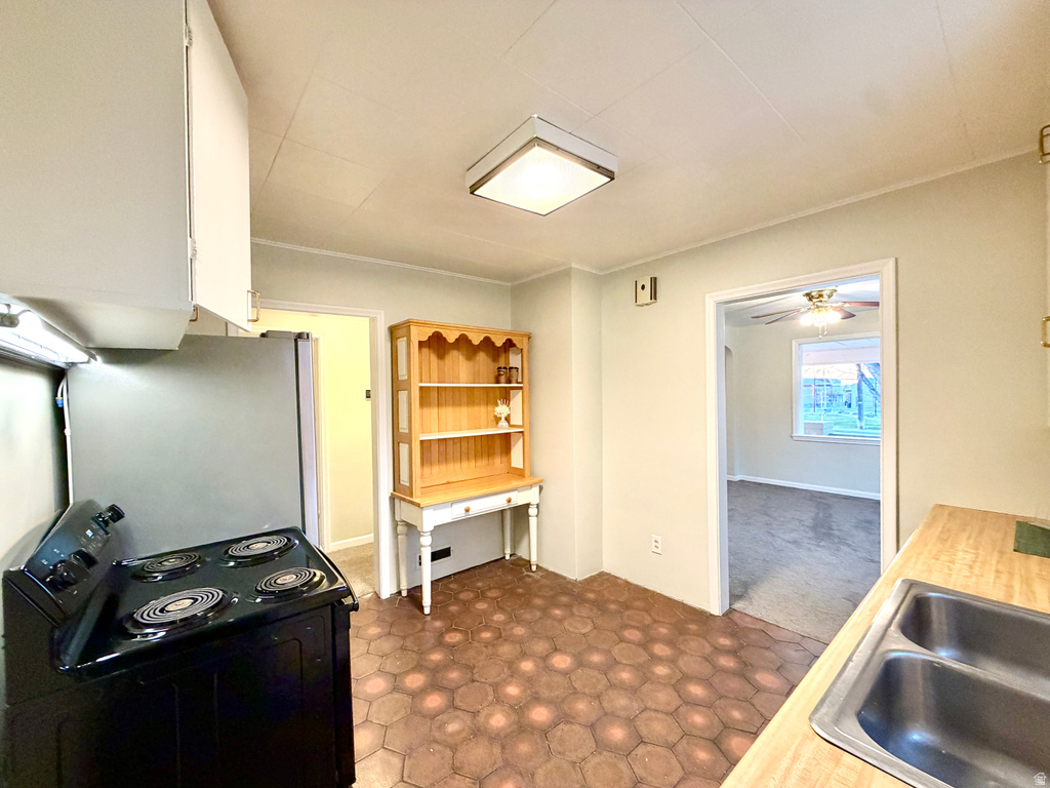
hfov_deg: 102.1
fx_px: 425
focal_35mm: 14
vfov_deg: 85.7
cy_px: 394
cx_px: 525
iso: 320
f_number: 2.2
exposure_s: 1/60
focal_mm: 2.22
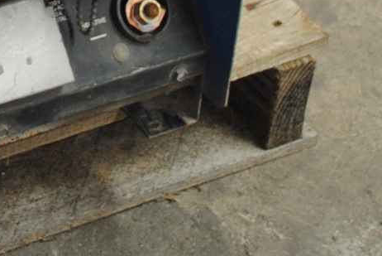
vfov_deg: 7.5
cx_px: -107
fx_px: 1869
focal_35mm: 176
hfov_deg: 11.4
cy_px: -268
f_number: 4.5
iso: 450
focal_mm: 28
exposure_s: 1/30
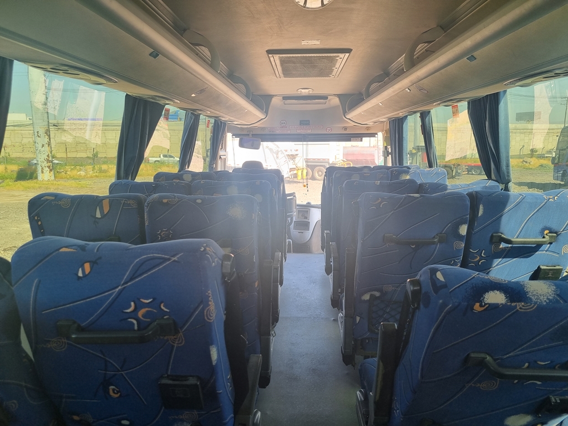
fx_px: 427
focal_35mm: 26
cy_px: 213
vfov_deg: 53.1
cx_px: 284
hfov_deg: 67.3
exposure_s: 1/112
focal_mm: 5.4
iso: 50
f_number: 1.8
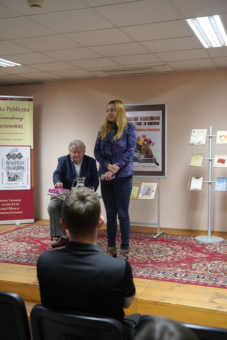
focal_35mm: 42
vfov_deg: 46.6
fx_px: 395
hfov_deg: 32.0
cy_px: 170
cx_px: 114
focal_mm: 41.8
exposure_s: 1/160
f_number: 4
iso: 2000
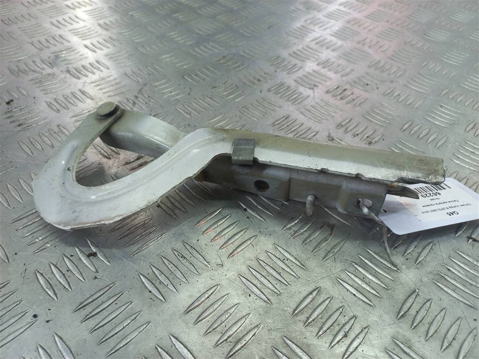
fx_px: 346
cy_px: 180
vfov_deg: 54.9
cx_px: 240
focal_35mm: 25
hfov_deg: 69.4
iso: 50
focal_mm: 4.6
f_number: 1.8
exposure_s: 1/50
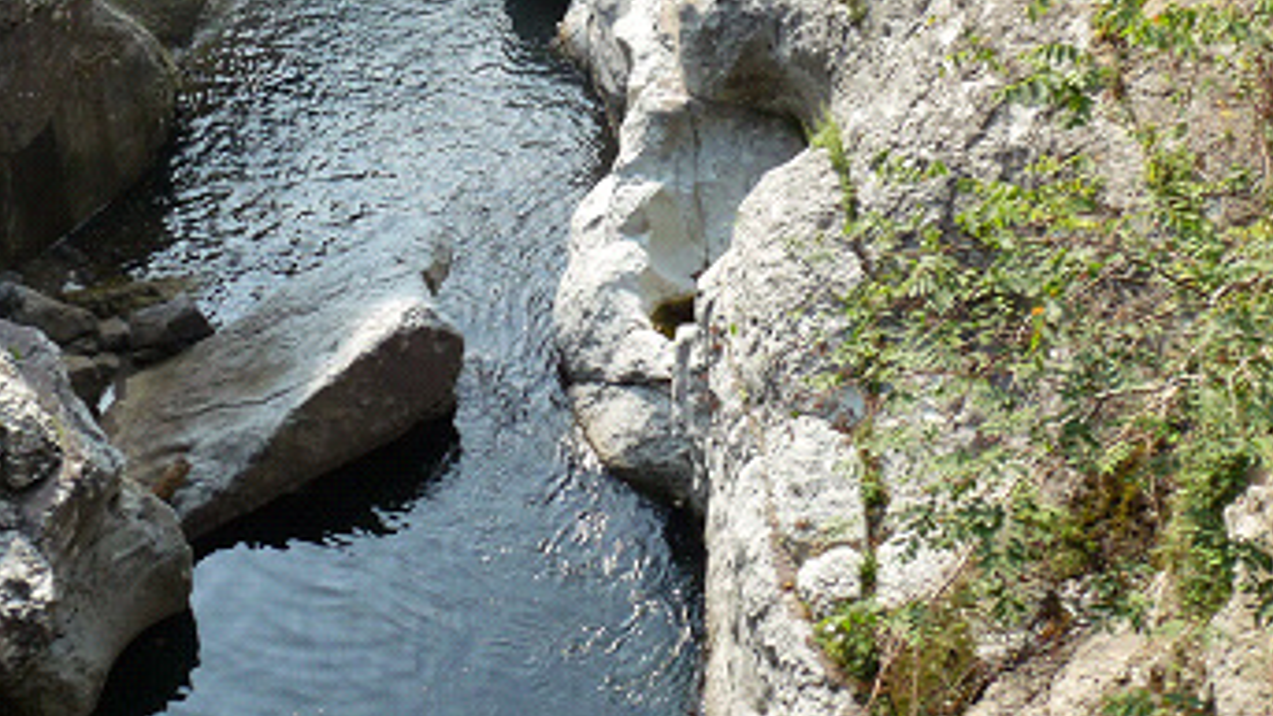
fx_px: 1688
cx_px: 514
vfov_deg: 23.1
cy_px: 13
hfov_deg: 41.1
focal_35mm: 50
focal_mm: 4.8
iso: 100
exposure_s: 1/200
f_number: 4.5
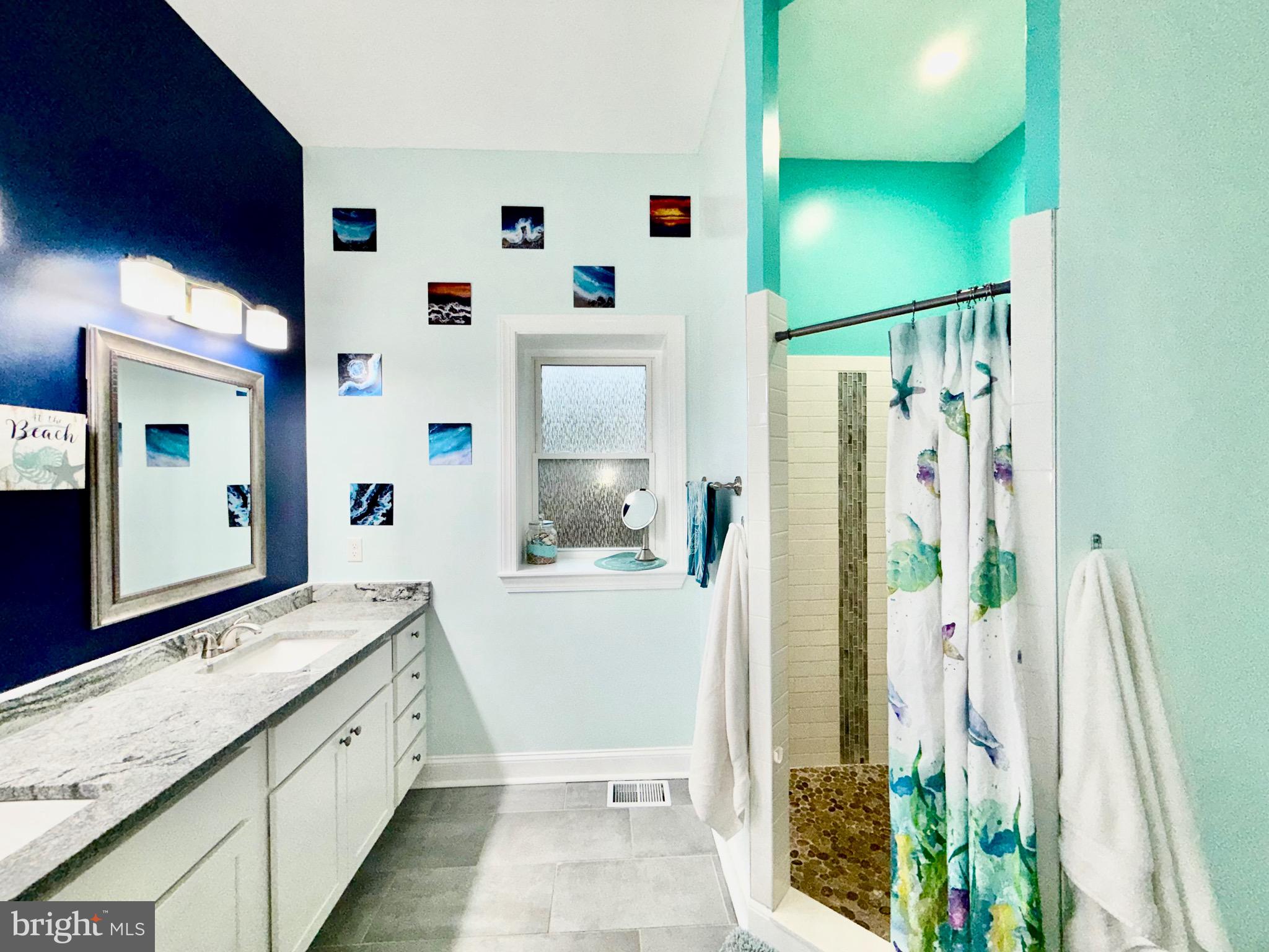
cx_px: 634
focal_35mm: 14
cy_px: 476
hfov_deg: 102.1
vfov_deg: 85.7
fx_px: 513
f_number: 2.2
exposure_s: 1/122
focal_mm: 2.22
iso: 64
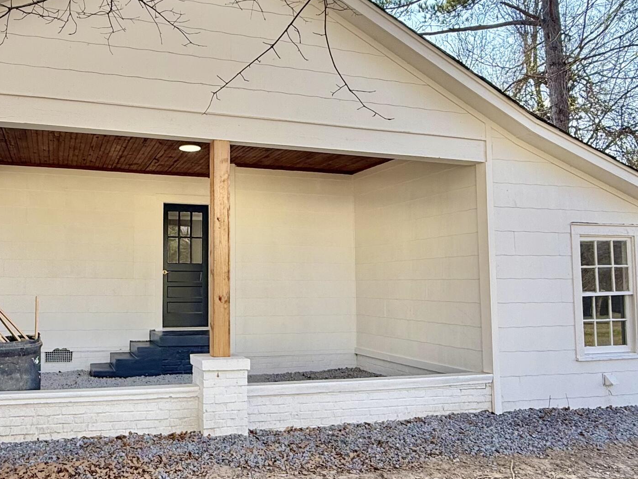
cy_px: 254
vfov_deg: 46.8
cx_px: 199
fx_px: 553
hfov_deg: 58.2
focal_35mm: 30
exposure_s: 1/386
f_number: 2.2
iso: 50
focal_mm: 2.22
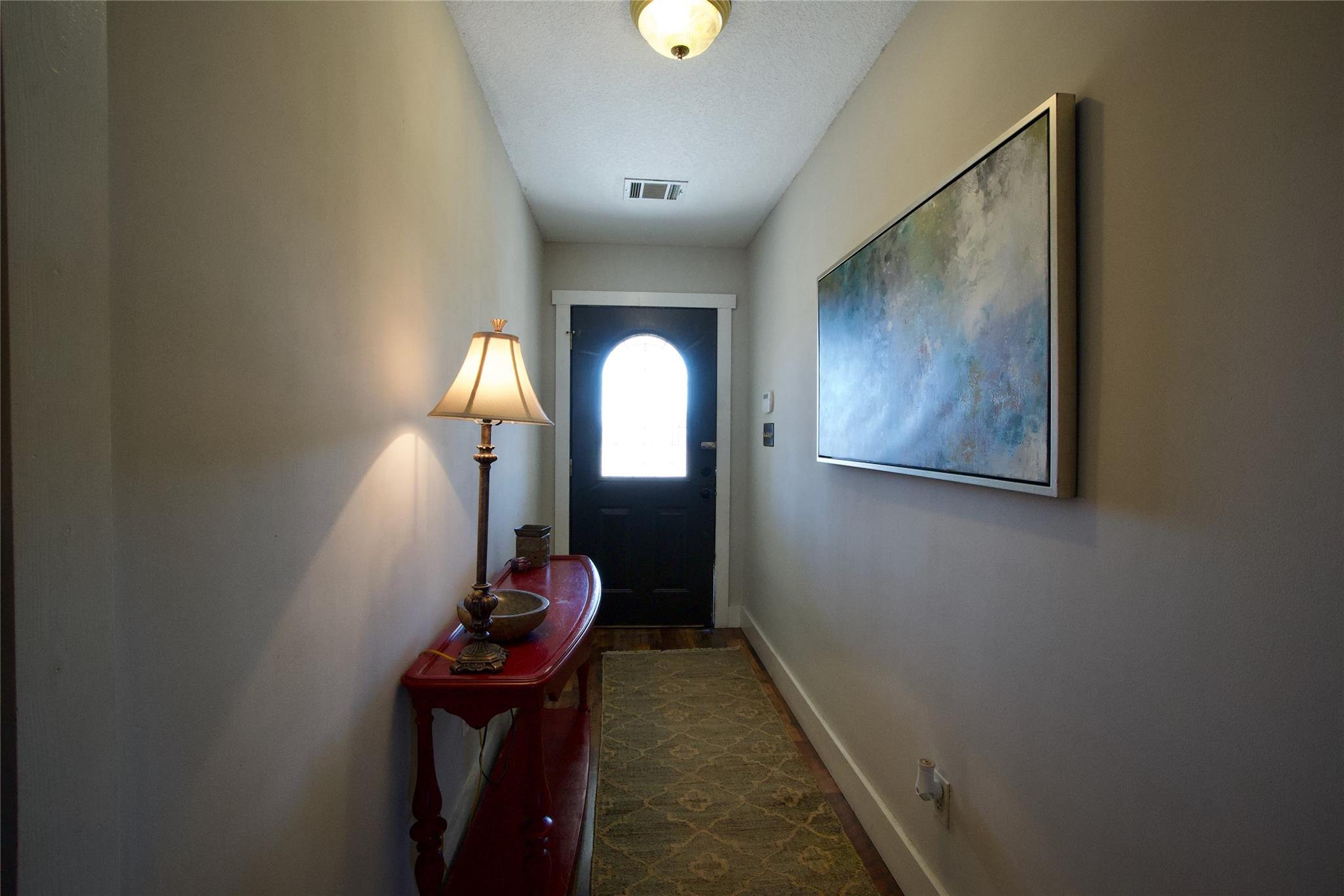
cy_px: 448
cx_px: 672
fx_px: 560
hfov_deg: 100.4
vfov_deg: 77.3
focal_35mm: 15
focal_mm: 10
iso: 2000
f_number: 9
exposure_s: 1/50
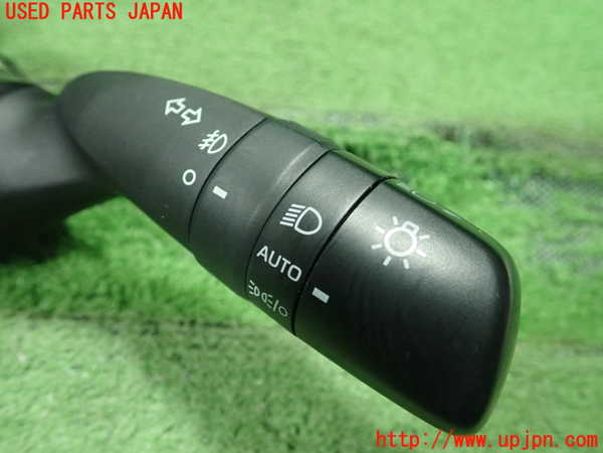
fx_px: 523
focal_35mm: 30
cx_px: 302
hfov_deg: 60.0
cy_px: 226
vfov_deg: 46.8
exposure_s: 1/125
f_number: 2.3
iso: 800
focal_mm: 5.5
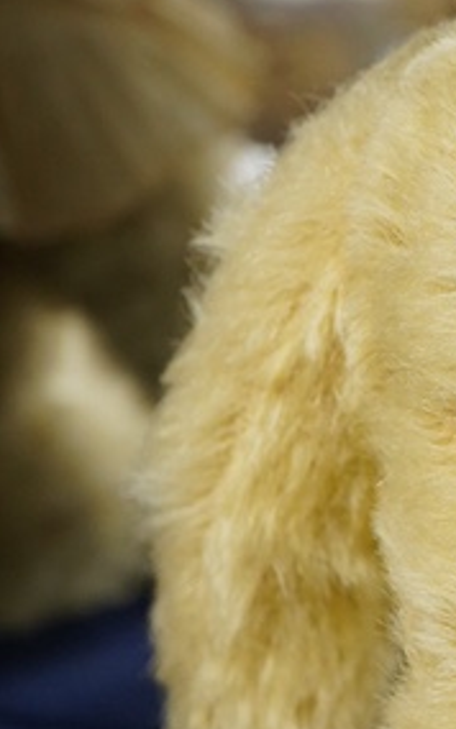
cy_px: 215
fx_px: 2885
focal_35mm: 145
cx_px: 766
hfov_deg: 8.7
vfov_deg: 14.4
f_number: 6.3
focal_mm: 30
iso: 1250
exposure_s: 1/125
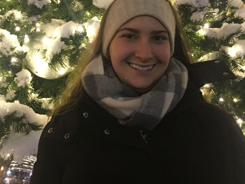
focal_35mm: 55
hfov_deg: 34.8
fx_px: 389
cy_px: 51
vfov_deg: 26.3
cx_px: 99
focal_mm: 4.15
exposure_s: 1/15
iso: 200
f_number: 2.2
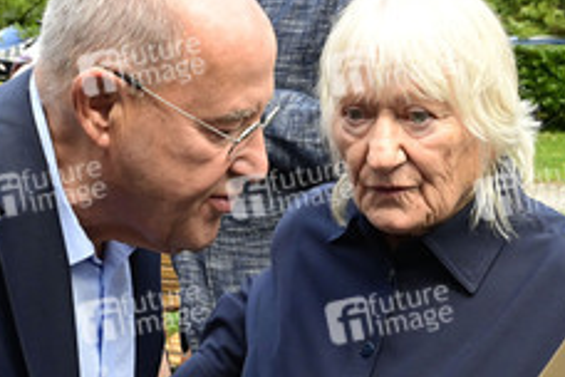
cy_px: 253
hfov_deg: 25.6
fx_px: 1240
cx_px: 323
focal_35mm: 79
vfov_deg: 17.2
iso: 3200
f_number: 10
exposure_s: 1/500
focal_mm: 40
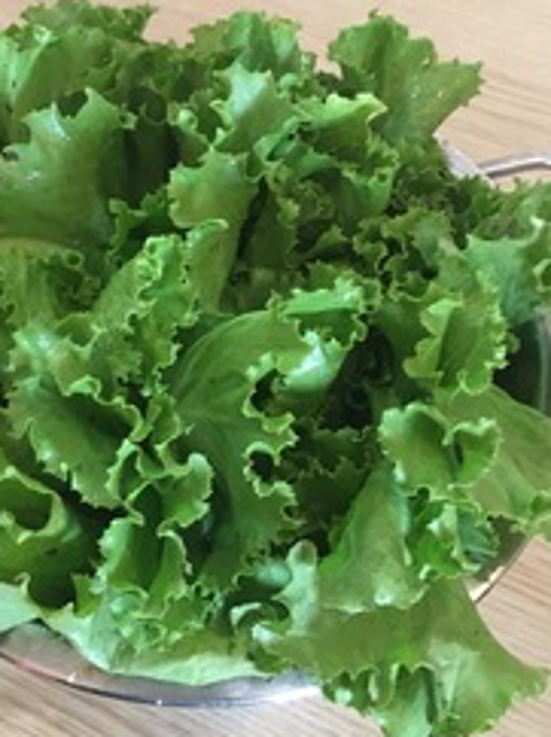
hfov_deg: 30.1
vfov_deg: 39.6
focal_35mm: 48
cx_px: 207
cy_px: 311
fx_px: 1021
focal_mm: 4.15
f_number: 2.2
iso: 400
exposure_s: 1/17
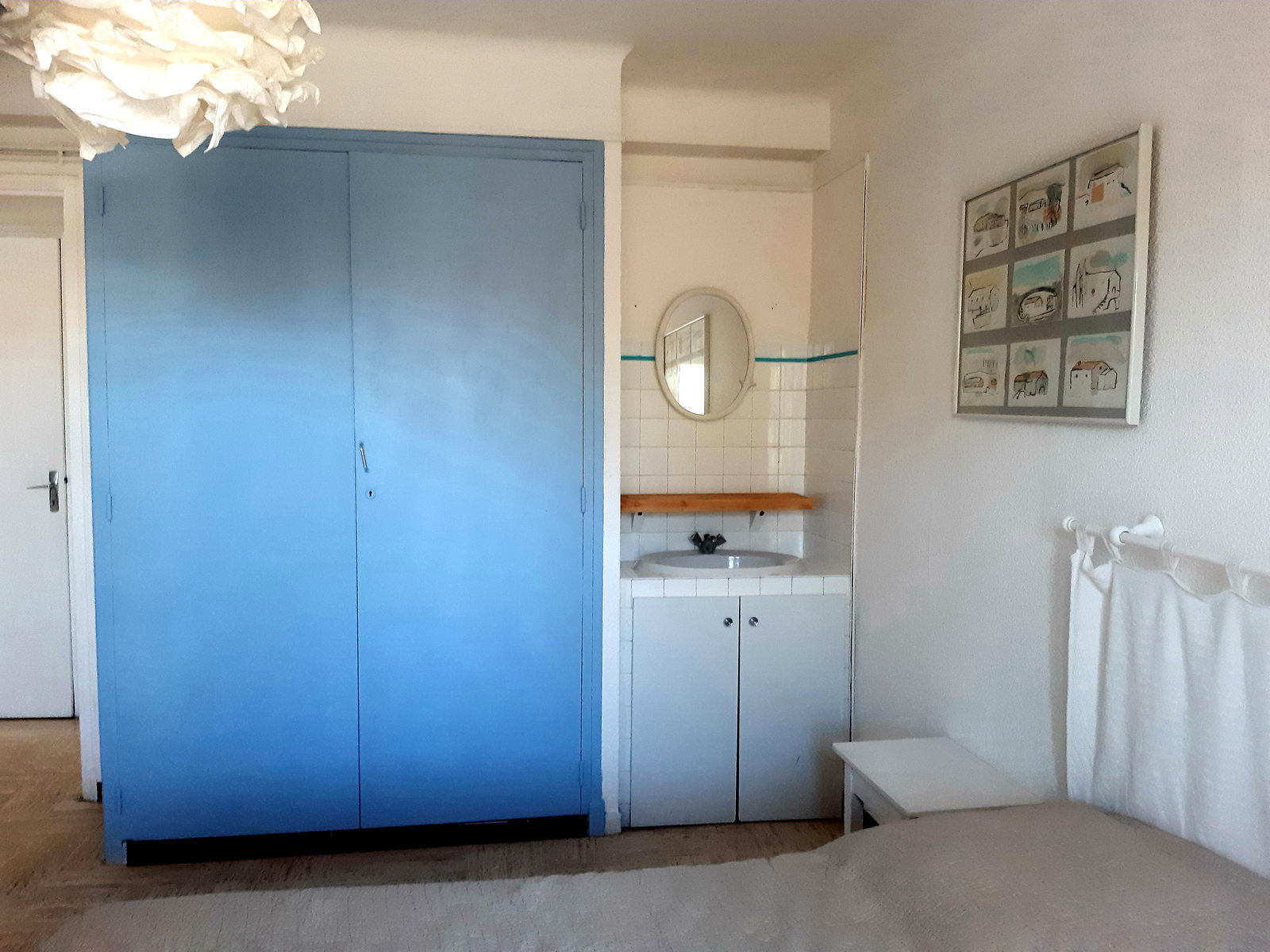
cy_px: 476
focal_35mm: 26
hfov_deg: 67.3
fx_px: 954
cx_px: 635
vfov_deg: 53.1
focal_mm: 3.92
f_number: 1.7
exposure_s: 1/50
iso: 200
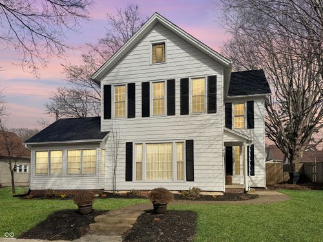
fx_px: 224
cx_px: 162
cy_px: 121
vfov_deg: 56.8
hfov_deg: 71.6
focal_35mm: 24
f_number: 1.78
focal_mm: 6.76
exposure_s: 1/10417
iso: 80
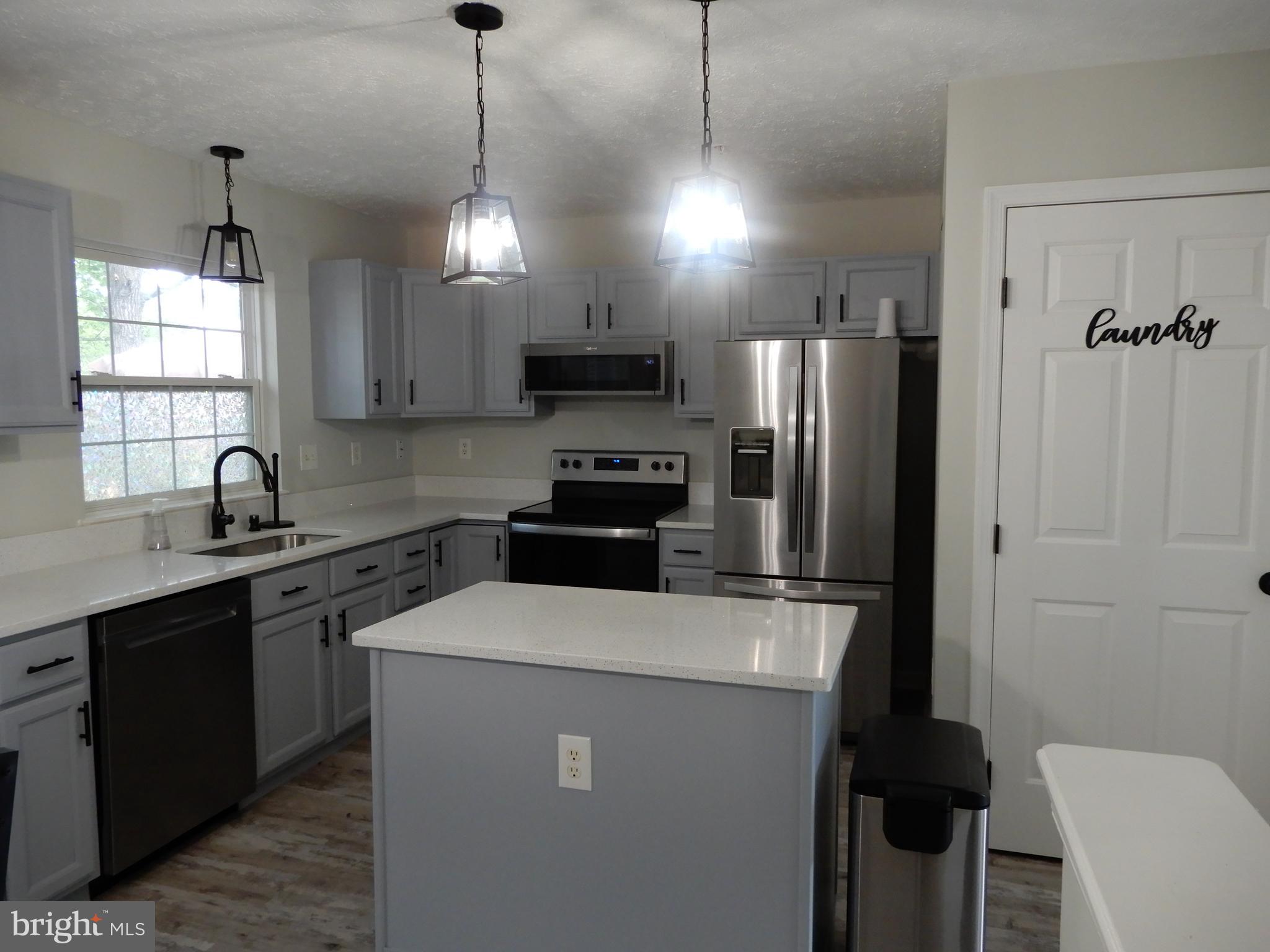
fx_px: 881
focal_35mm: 24
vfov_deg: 56.8
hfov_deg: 71.6
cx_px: 635
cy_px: 476
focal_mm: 4.3
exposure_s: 1/30
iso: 280
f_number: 3.4
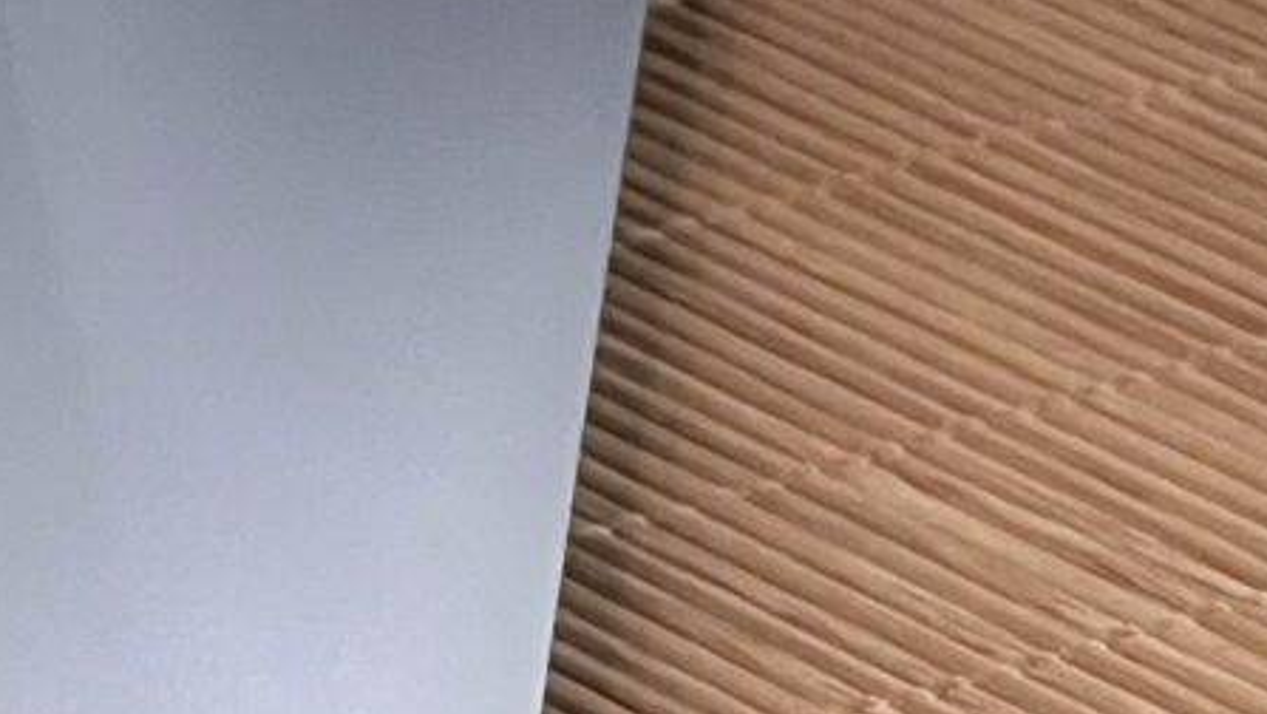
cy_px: 657
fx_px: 16135
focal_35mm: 480
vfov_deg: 2.5
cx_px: -1692
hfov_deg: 4.4
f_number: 2.8
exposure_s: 1/60
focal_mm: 9
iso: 250
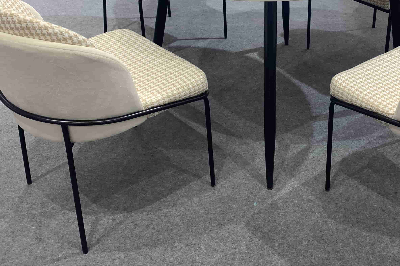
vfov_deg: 28.9
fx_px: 511
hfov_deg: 42.1
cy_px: 71
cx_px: 270
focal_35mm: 46
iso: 80
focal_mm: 4.25
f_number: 1.8
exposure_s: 1/100
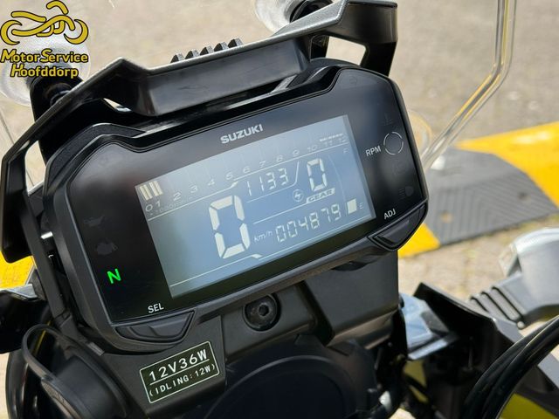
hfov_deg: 39.7
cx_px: 280
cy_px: 210
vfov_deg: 30.3
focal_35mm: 48
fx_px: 775
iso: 100
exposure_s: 1/1377
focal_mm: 6.76
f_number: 1.78
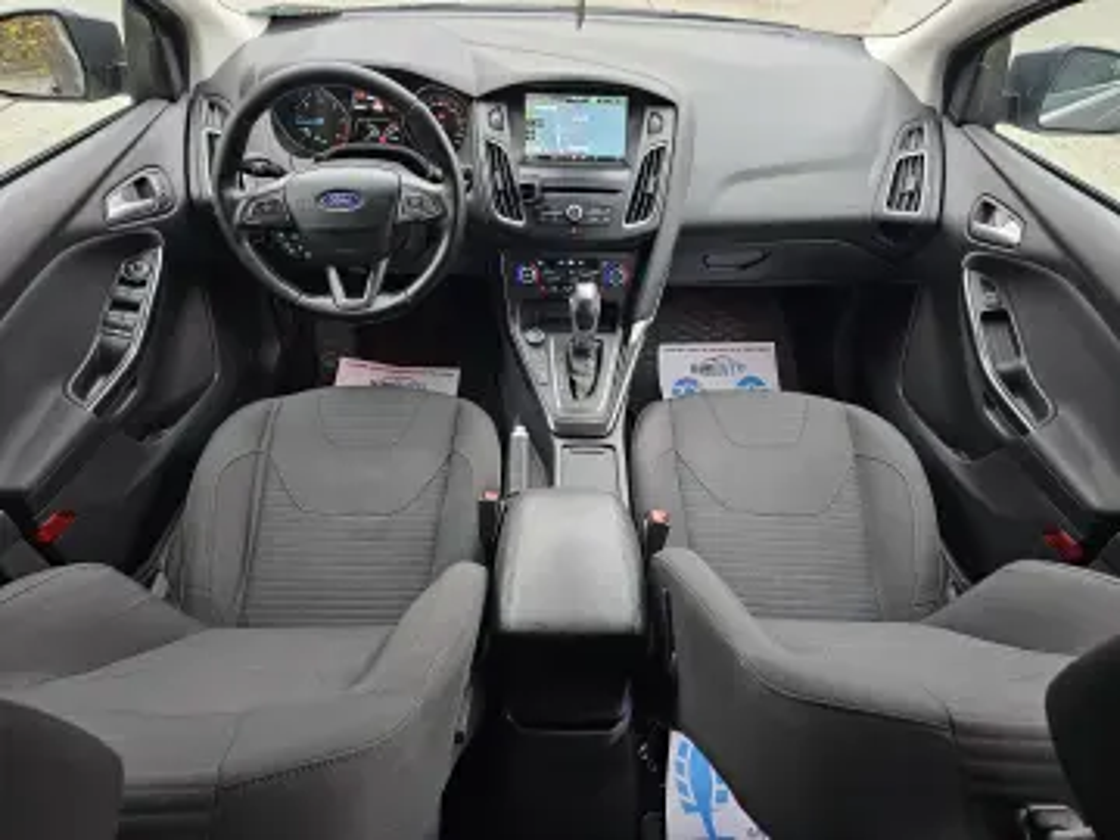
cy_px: 420
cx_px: 560
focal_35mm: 23
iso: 640
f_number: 1.7
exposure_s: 1/40.1
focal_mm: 6.3
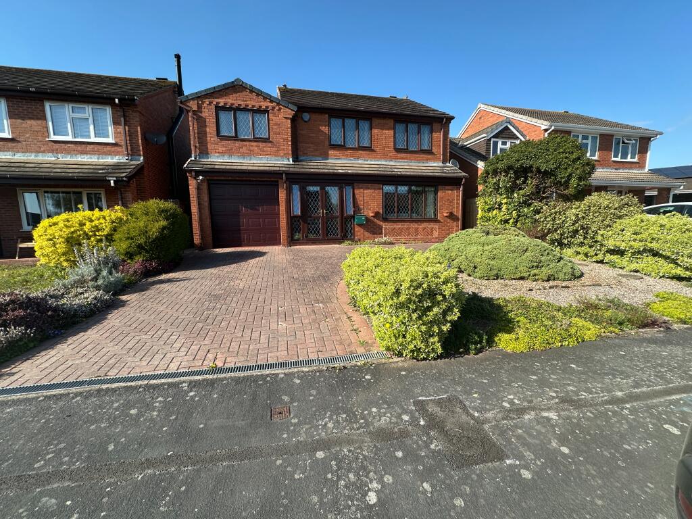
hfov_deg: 102.1
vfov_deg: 85.7
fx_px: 280
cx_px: 346
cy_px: 260
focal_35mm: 14
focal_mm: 2.22
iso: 40
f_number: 2.2
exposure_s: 1/997
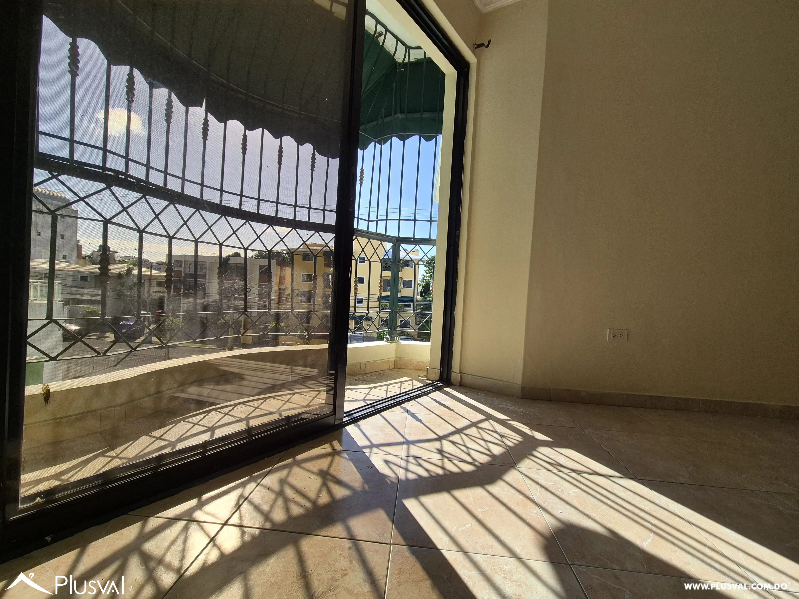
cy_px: 300
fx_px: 300
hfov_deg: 106.2
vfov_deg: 89.9
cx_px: 400
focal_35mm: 13
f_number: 2.2
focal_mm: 2.2
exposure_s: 1/1996
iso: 64
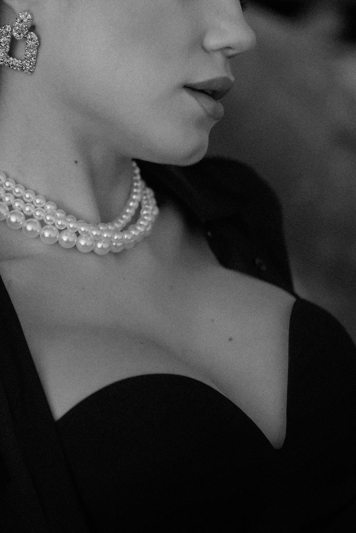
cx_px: 98
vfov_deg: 22.5
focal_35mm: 90
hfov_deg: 15.1
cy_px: 187
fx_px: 1334
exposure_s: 1/3500
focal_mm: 35
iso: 400
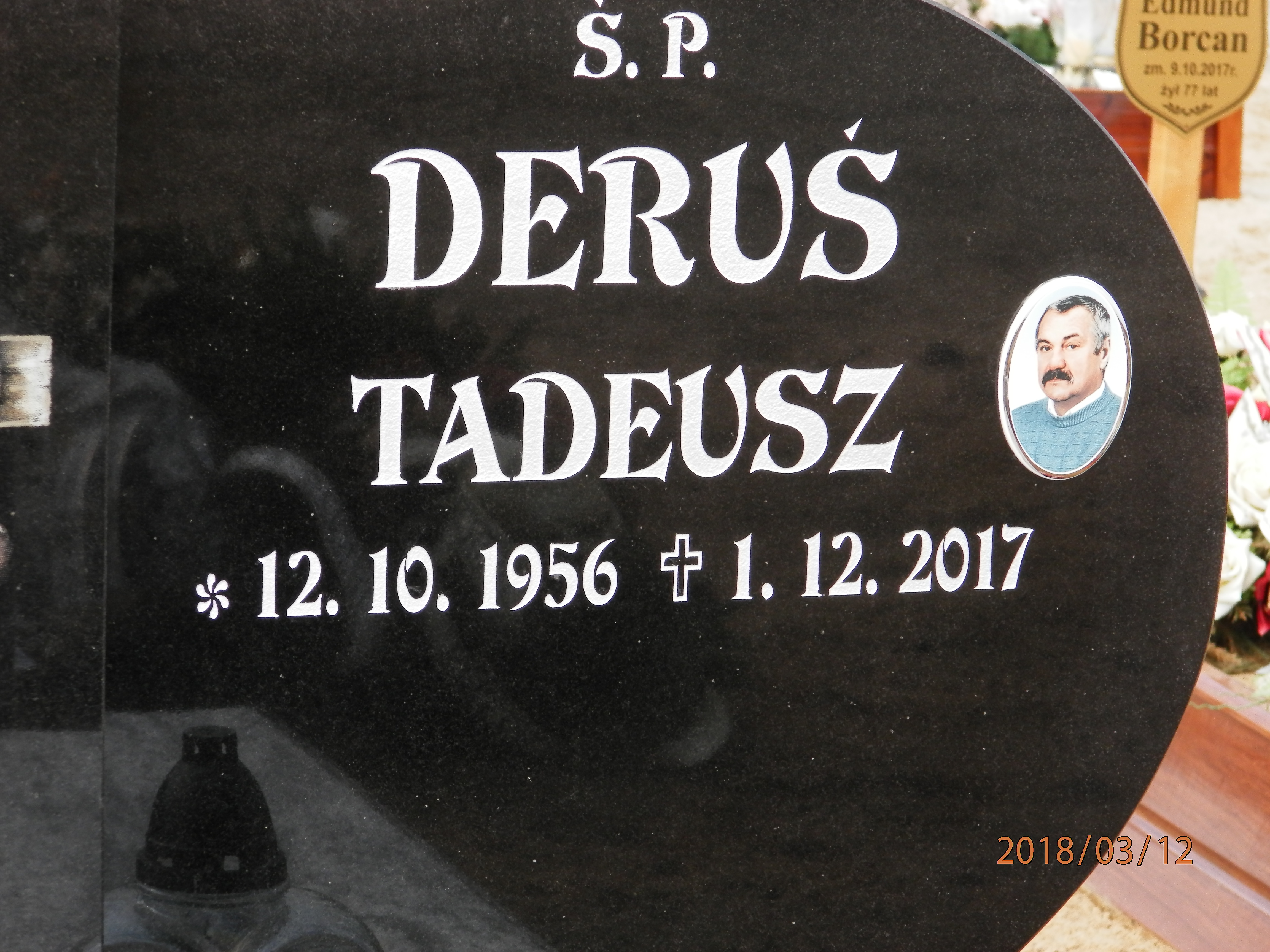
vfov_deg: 11.2
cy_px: 476
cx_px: 635
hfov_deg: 14.9
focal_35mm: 132
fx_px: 4843
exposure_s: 1/160
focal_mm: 23.6
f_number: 4.7
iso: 125
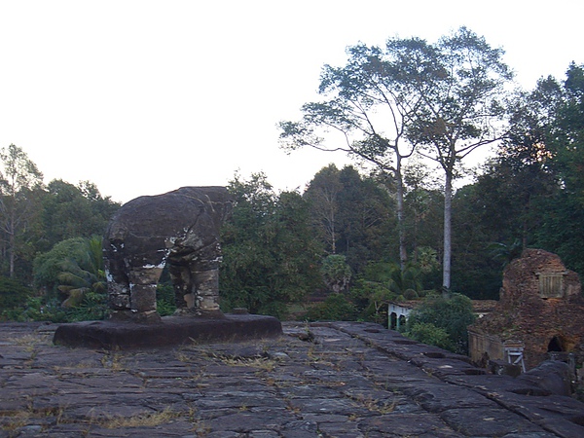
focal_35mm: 62
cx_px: 292
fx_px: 1046
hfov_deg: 31.2
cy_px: 219
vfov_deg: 23.7
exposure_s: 1/80
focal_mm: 10.2
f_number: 3.5
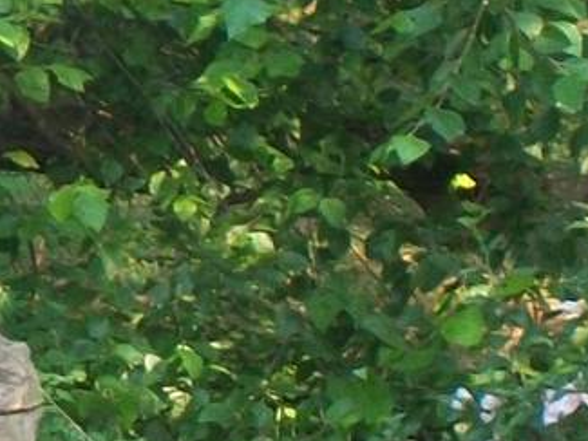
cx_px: -812
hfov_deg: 3.7
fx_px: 9040
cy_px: 360
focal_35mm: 532
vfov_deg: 2.8
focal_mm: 18
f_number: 4.8
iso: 112
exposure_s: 1/60
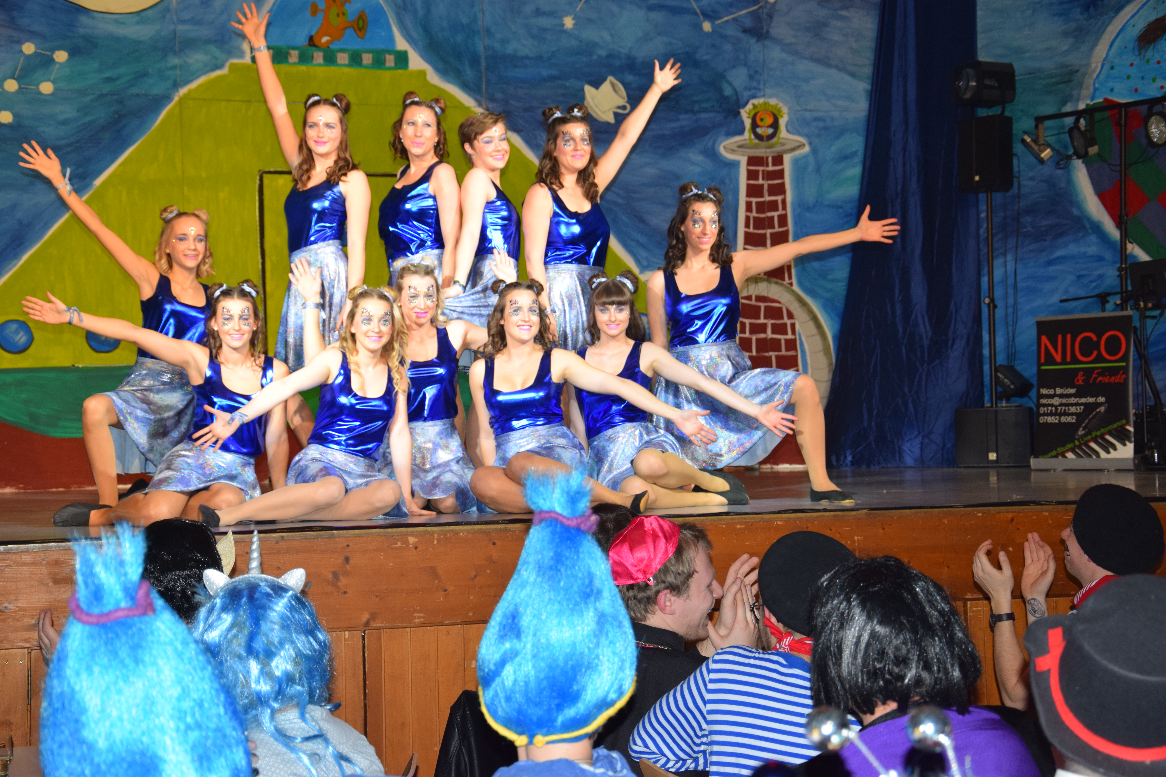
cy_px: 388
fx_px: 2186
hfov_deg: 29.9
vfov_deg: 20.2
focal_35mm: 68
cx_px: 583
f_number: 5
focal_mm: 45
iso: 800
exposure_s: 1/100
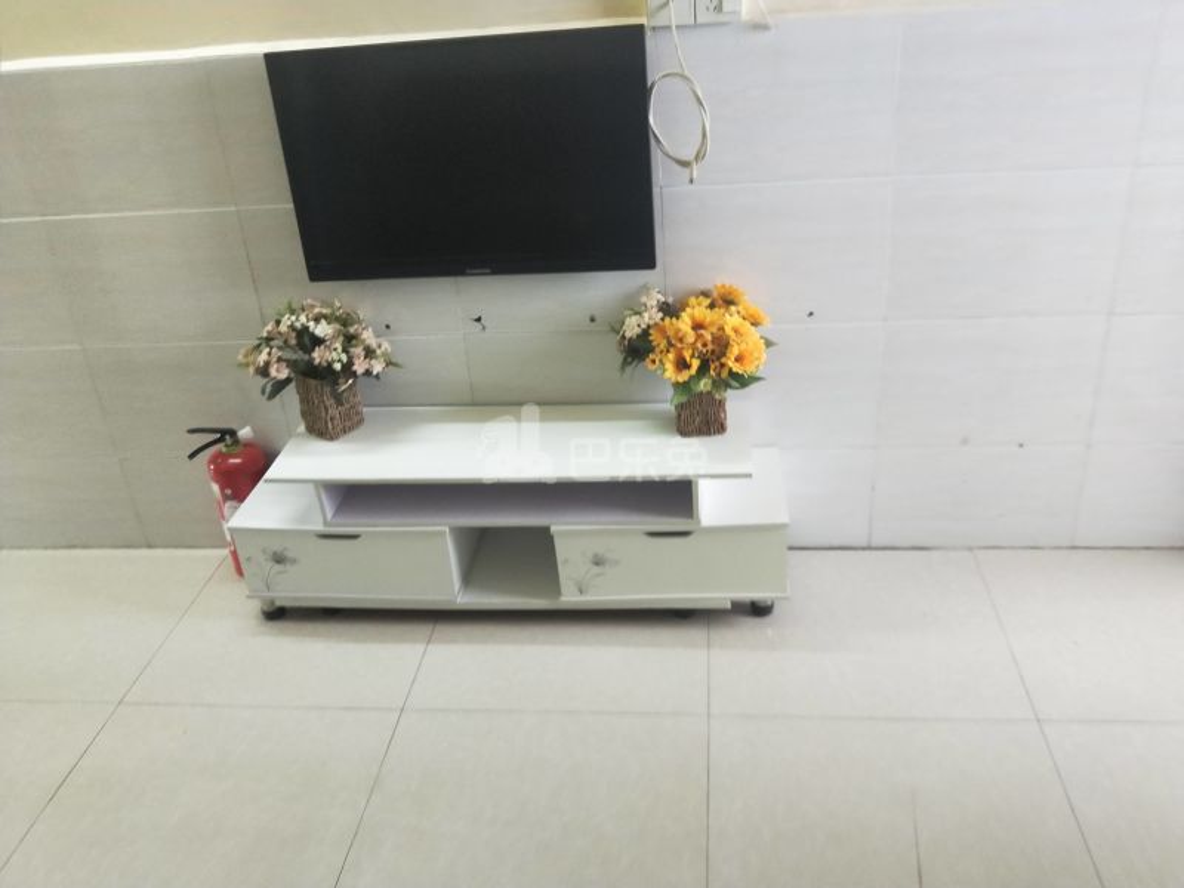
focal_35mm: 25
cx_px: 592
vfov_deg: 54.9
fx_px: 855
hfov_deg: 69.4
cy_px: 444
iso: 200
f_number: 1.7
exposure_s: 1/33
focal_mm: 4.27
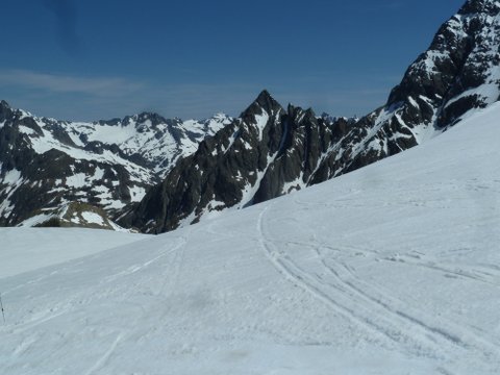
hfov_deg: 50.1
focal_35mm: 37
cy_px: 188
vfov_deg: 38.7
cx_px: 250
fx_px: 534
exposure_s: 1/1000
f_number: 6.3
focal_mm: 6.1
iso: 80
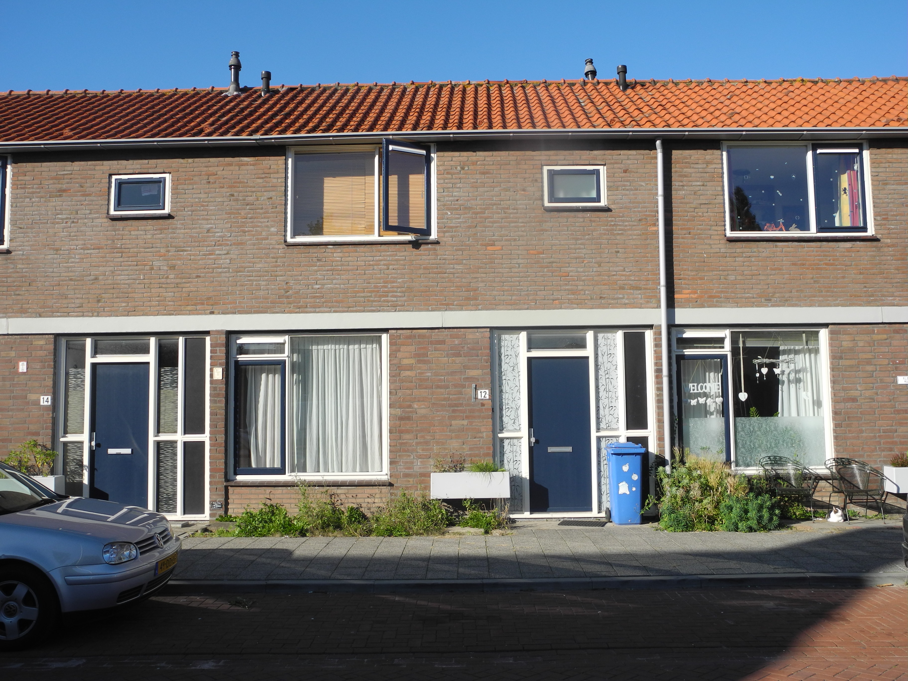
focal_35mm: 32
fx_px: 839
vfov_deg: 44.2
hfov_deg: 56.8
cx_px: 454
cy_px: 340
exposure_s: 1/800
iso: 100
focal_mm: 6.8
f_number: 4
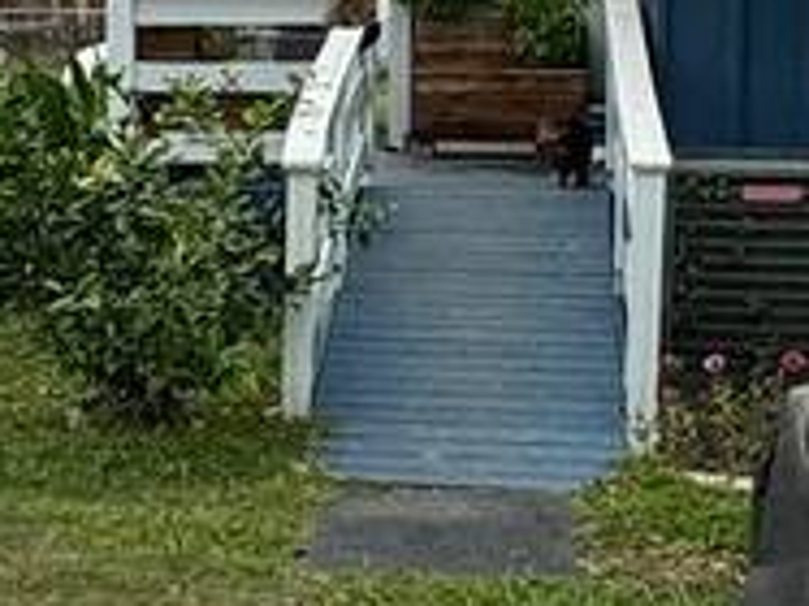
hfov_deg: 17.8
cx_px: 17
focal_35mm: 108
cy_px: 113
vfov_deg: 13.6
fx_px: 2522
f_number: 2.2
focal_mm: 2.22
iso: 40
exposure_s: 1/386
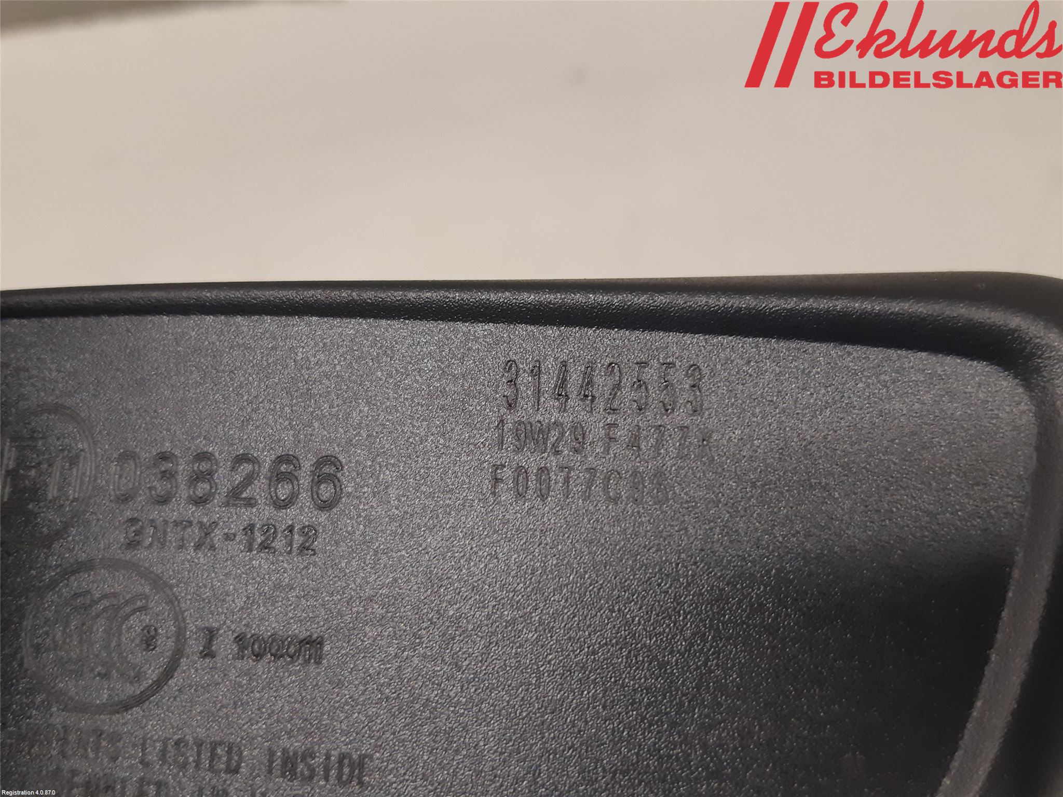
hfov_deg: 67.3
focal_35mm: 26
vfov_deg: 53.1
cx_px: 532
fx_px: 798
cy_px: 398
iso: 160
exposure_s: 1/50
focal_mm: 3.93
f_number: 1.7
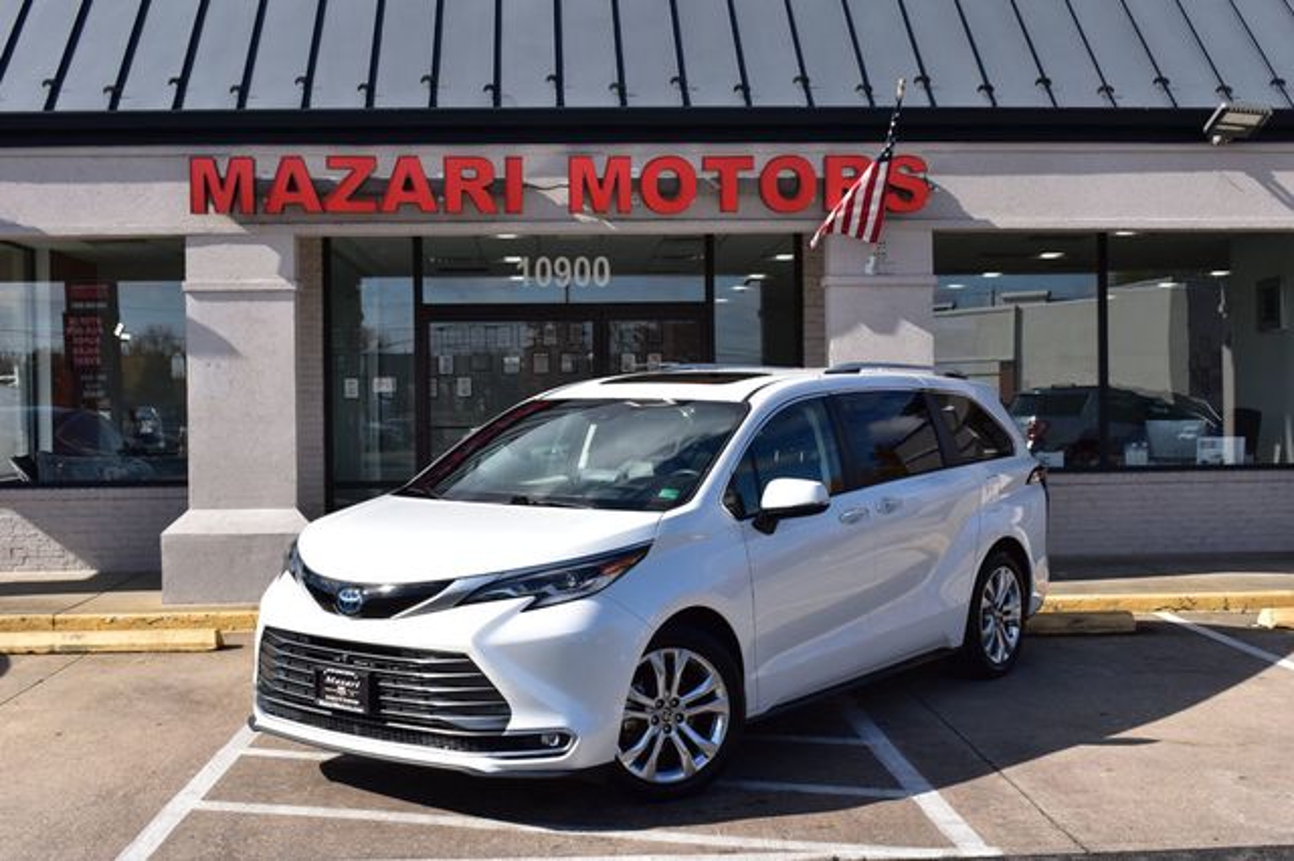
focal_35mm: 44
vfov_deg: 30.8
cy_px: 430
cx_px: 647
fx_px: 1563
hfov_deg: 45.0
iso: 320
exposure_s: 1/500
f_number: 11
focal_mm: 29
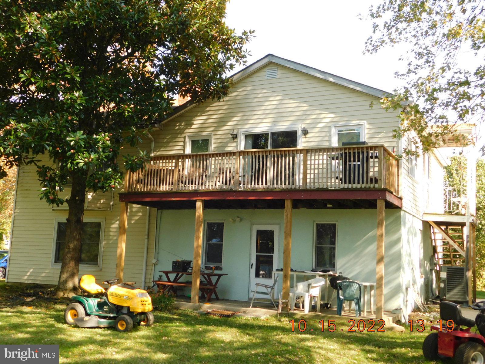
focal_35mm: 40
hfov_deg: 46.8
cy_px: 182
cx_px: 242
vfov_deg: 36.0
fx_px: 560
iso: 125
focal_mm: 7.1
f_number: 3.6
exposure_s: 1/125
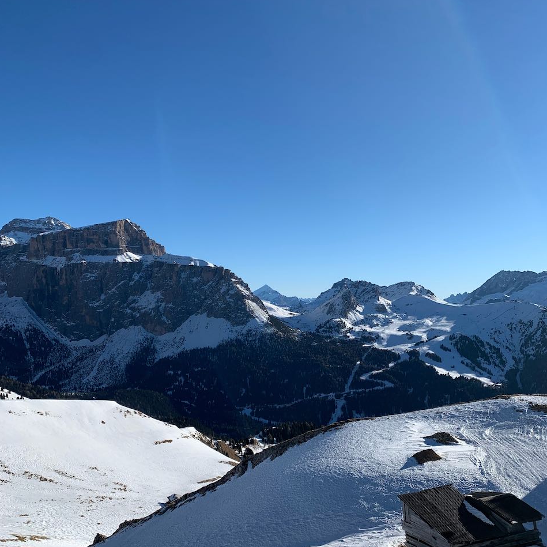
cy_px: 319
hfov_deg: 52.5
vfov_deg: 52.3
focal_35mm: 31
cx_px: 274
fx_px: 554
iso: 25
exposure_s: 1/3937
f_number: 1.8
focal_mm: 4.25
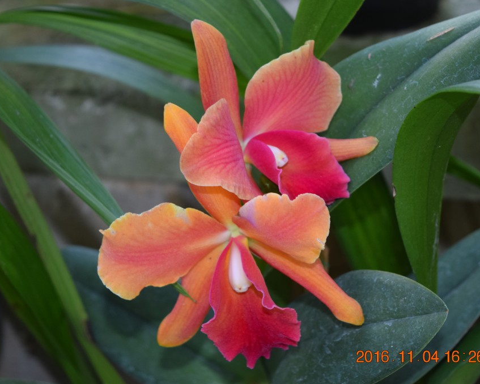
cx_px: 249
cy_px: 193
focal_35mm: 94
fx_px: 1330
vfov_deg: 16.4
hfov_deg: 20.5
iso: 900
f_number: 5.6
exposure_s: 1/60
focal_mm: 55
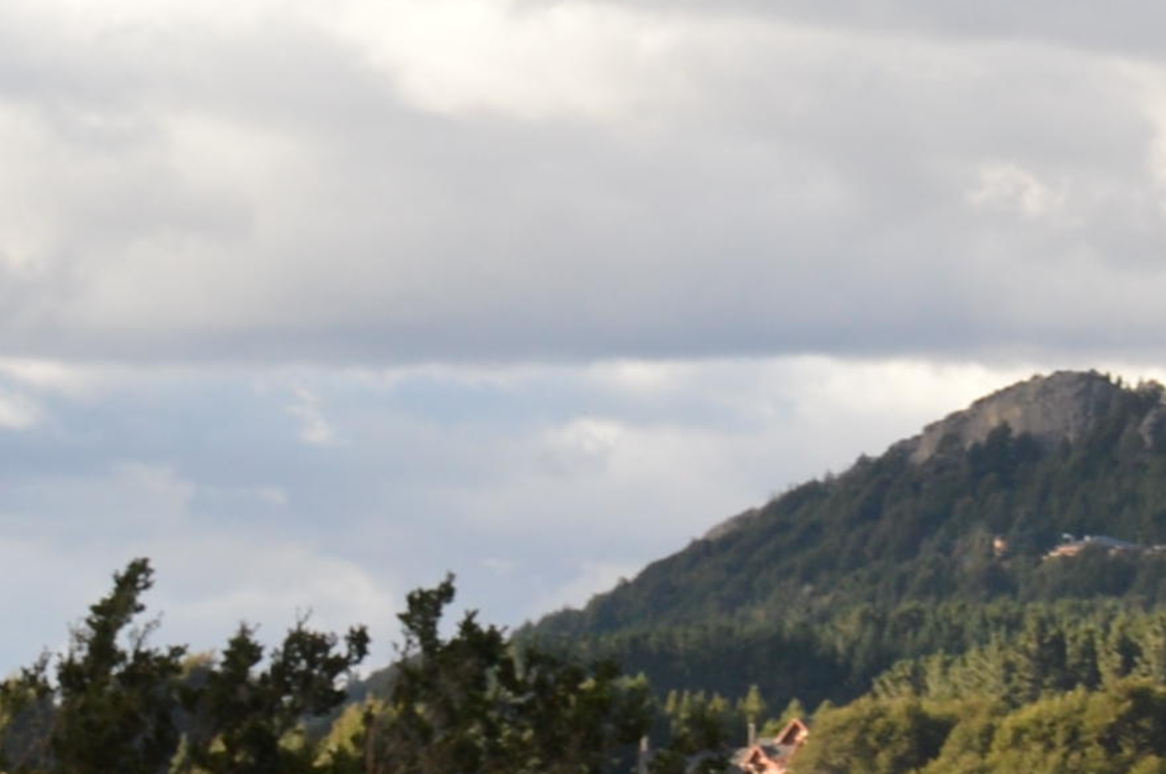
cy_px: 866
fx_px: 7343
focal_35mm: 227
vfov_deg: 6.0
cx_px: 2088
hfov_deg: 8.7
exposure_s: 1/160
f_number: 6.3
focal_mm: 22
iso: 100
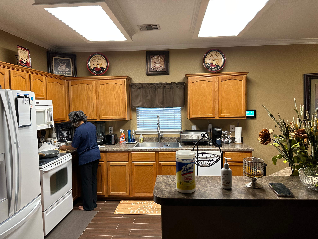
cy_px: 120
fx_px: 220
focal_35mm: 24
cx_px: 159
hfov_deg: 71.6
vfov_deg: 56.8
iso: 160
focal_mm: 6.86
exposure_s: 1/60
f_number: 1.78
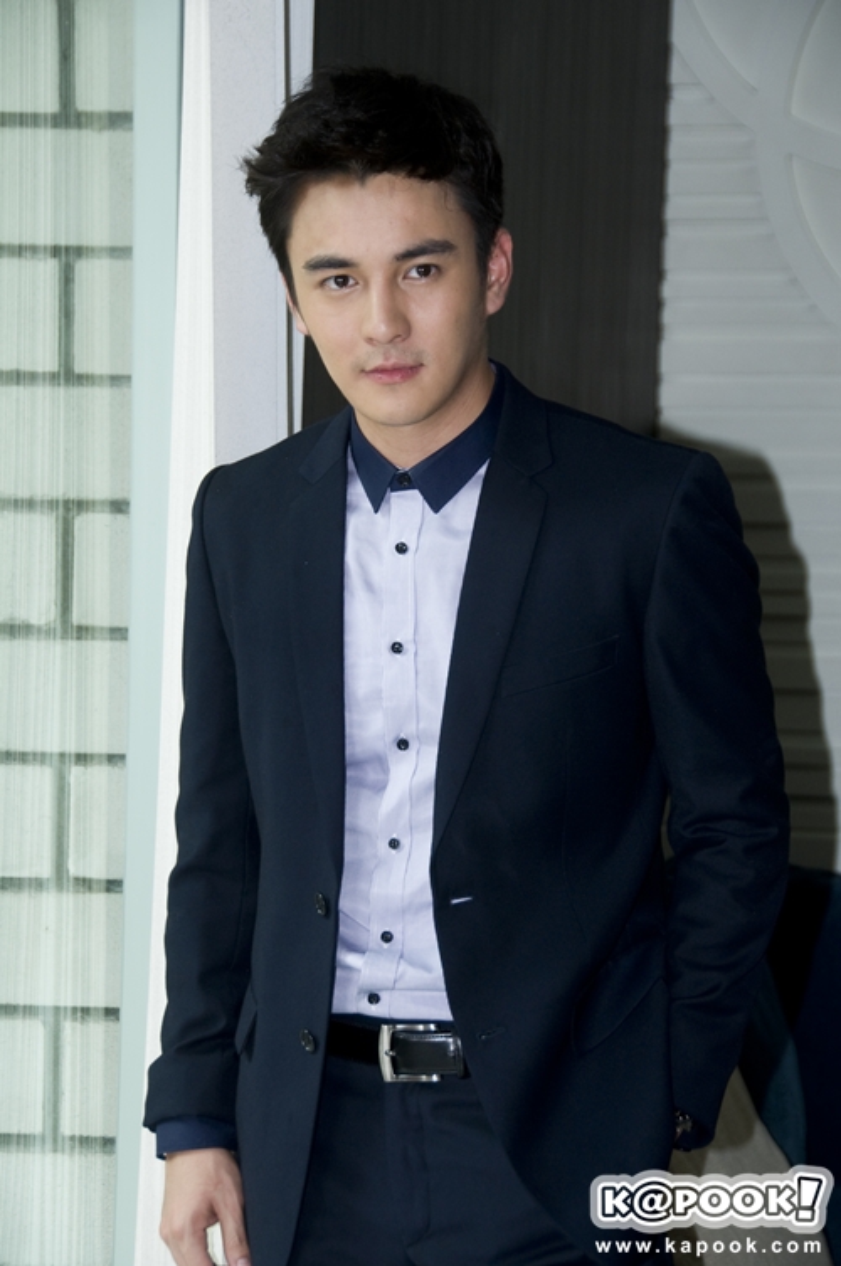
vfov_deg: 18.2
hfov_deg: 12.1
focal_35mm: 112
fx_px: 3953
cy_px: 633
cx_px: 420
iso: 320
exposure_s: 1/125
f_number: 5.6
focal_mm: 75
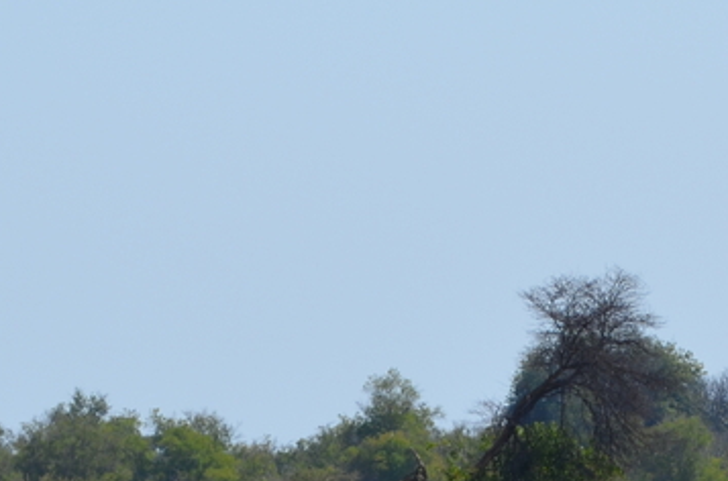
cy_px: 644
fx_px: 12585
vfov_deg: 2.2
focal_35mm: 624
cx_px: 459
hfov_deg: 3.3
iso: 100
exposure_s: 1/320
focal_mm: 116
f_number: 9
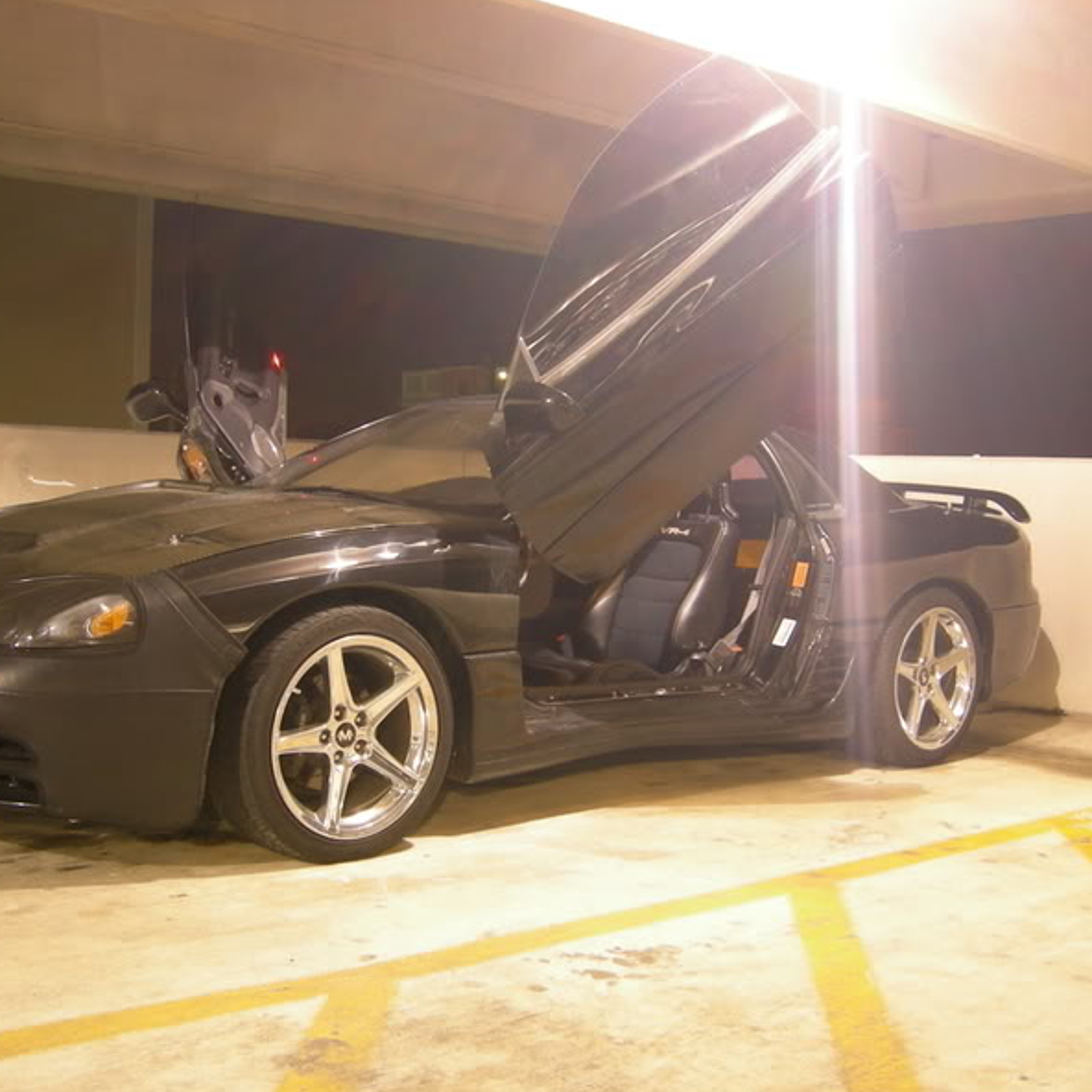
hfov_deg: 39.1
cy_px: 546
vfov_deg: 39.2
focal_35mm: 43
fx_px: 1535
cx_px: 476
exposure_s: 1.05
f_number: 2.7
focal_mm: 7.5
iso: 64
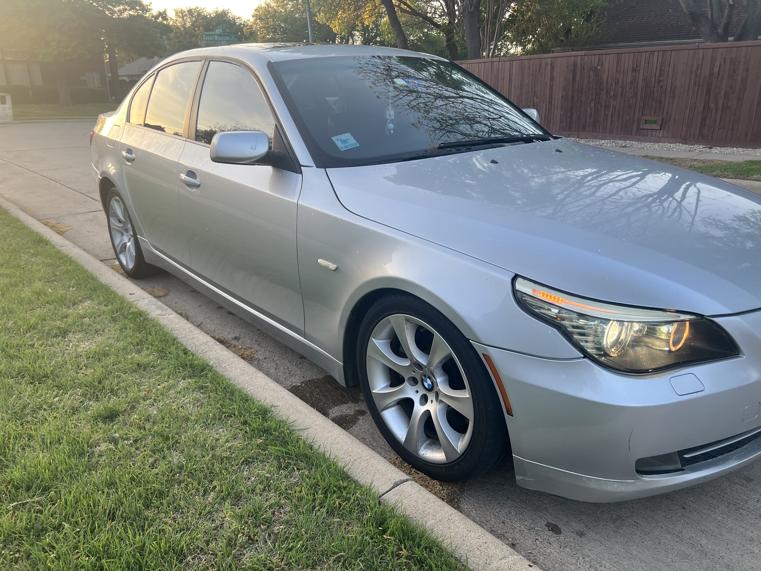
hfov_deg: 67.3
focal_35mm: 26
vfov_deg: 53.1
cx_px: 380
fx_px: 572
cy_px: 286
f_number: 1.5
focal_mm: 5.7
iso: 32
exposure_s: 1/138
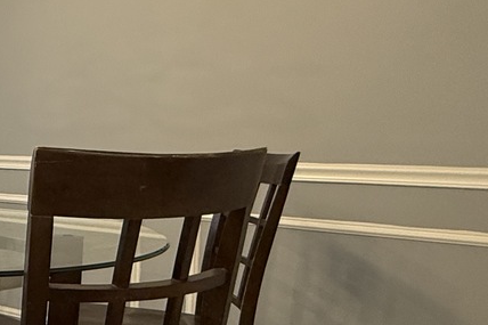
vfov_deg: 27.4
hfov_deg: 33.7
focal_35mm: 49
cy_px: 202
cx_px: -79
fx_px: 664
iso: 320
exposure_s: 1/120
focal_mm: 2.22
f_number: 2.2
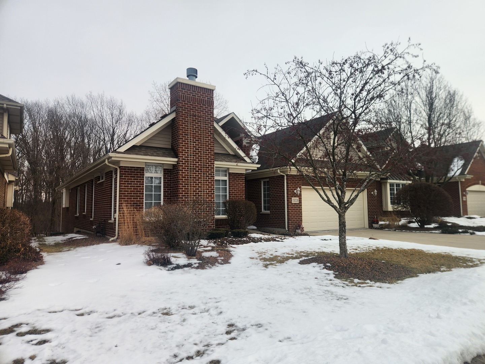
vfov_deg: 58.9
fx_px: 322
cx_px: 242
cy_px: 182
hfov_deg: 73.9
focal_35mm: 23
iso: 20
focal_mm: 5.4
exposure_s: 1/1718
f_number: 1.8
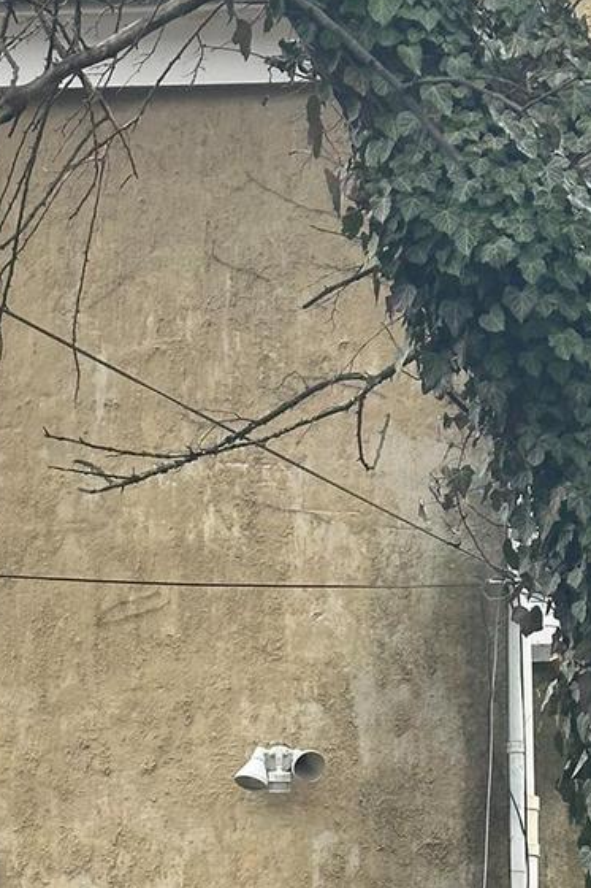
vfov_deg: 14.9
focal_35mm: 137
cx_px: 79
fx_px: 3375
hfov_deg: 10.0
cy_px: 741
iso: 64
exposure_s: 1/376
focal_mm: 6.86
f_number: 1.78
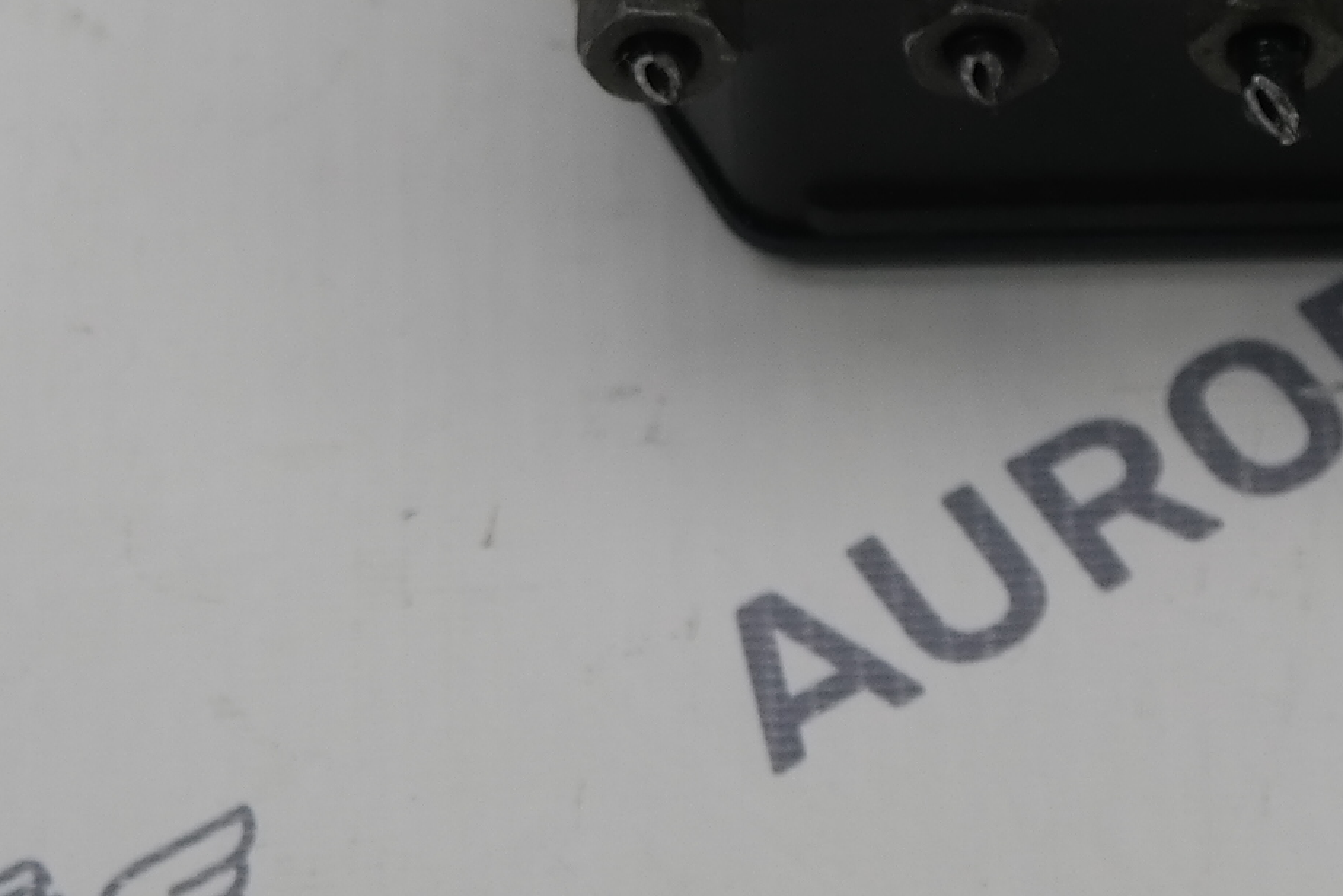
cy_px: -895
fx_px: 7238
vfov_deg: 6.8
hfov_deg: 10.5
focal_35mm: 194
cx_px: 1266
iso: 200
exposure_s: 1/80
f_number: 4.5
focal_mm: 30
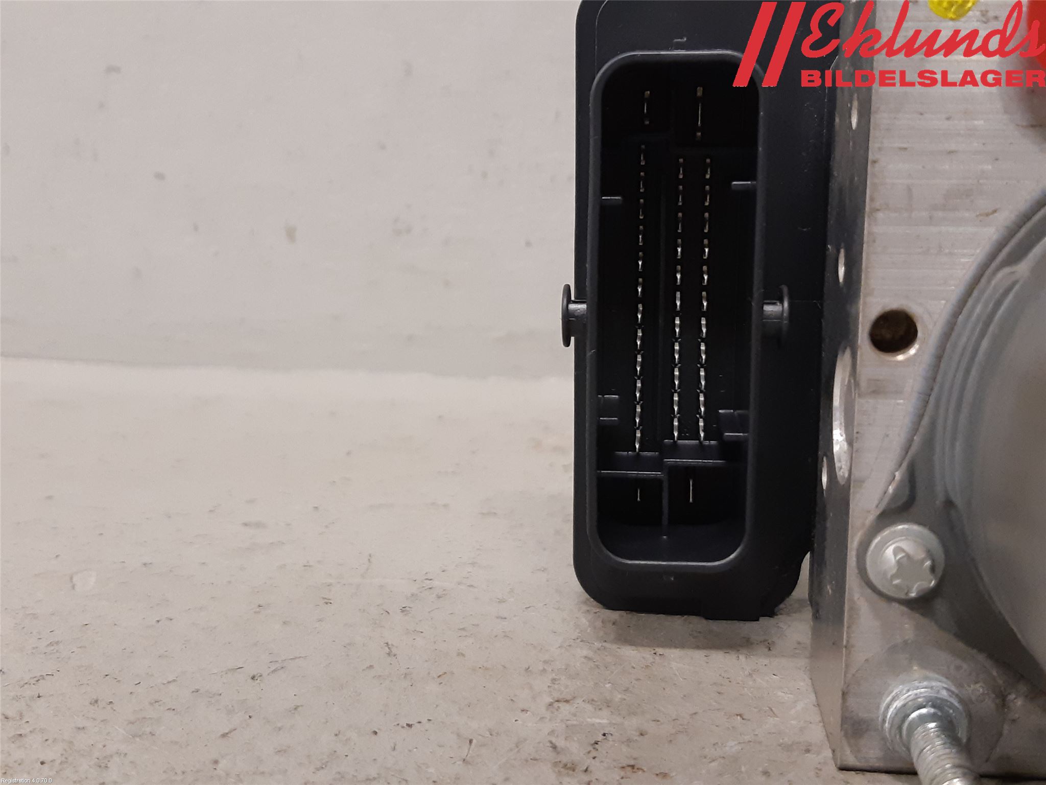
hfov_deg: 67.3
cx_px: 523
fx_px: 786
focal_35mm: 26
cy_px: 392
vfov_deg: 53.1
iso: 200
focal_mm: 3.93
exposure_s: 1/50
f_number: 1.7
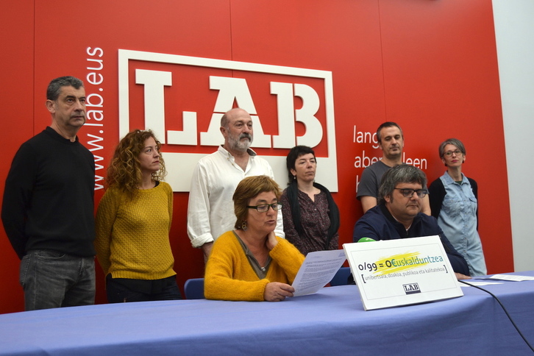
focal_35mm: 39
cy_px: 178
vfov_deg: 34.2
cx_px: 267
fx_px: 578
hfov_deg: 49.6
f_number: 4
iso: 450
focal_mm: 26
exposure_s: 1/60
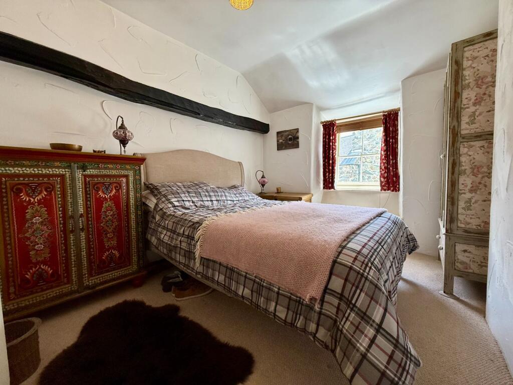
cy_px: 192
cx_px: 256
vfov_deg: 85.7
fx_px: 207
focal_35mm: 14
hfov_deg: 102.1
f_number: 2.2
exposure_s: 1/99
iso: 160
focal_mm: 2.22
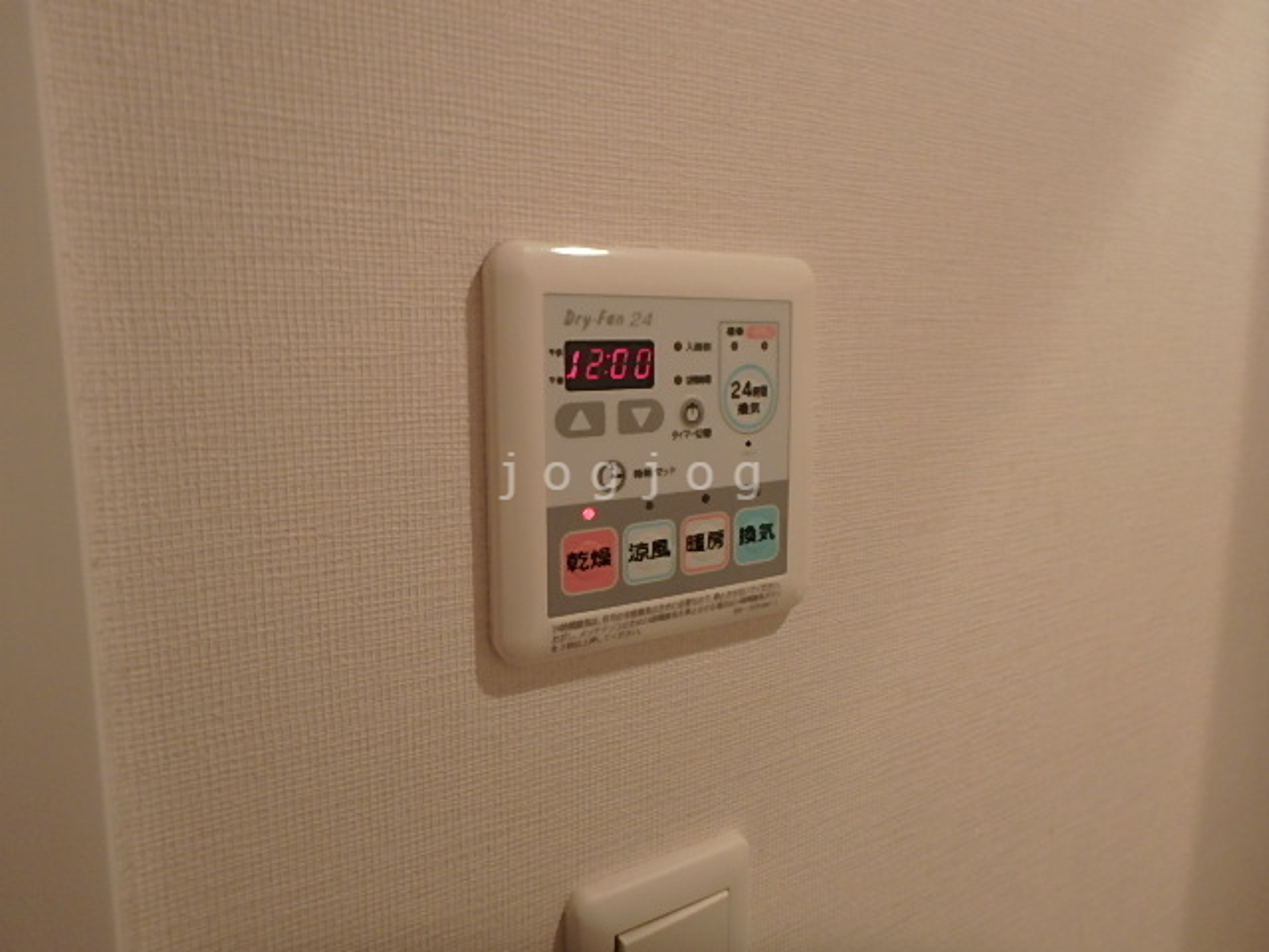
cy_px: 476
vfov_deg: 63.4
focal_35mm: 21
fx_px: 770
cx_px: 634
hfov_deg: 79.0
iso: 200
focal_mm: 3.7
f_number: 3.5
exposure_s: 1/30
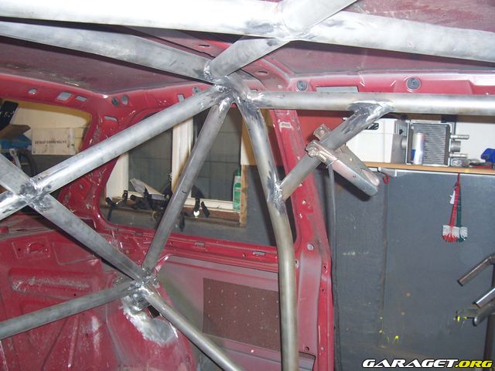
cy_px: 186
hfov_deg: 54.0
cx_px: 248
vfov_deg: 41.8
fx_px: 486
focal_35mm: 34
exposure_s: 1/60
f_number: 2.7
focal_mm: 5.6
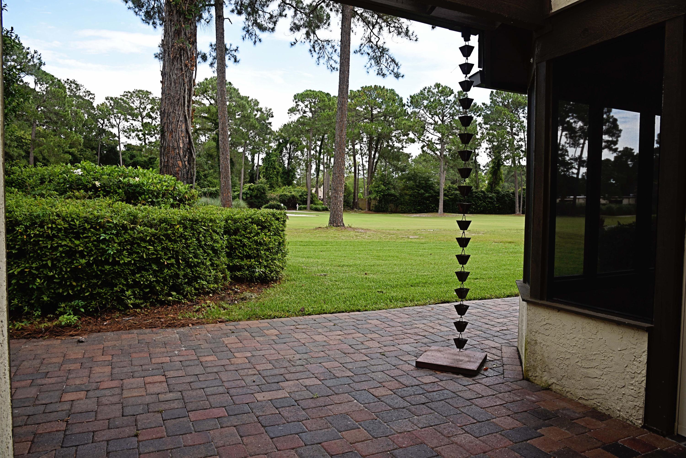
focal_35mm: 24
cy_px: 229
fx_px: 457
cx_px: 343
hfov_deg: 73.7
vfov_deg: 53.2
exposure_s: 1/80
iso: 200
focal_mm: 24
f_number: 9
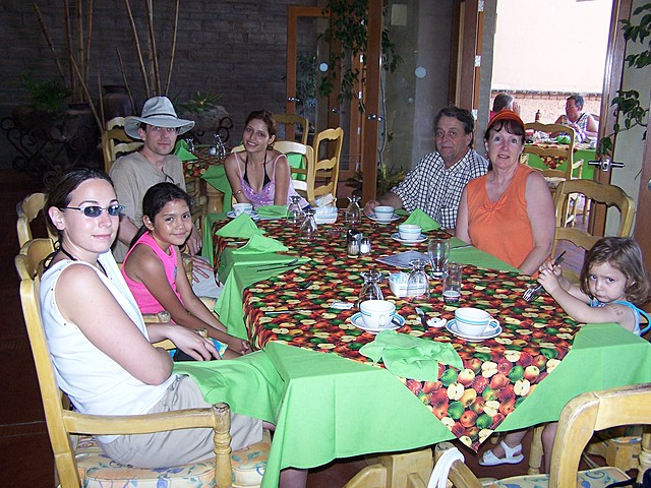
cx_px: 326
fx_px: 715
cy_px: 244
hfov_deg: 49.0
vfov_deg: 37.7
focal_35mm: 38
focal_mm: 6.3
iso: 140
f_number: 2.8
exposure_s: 1/60
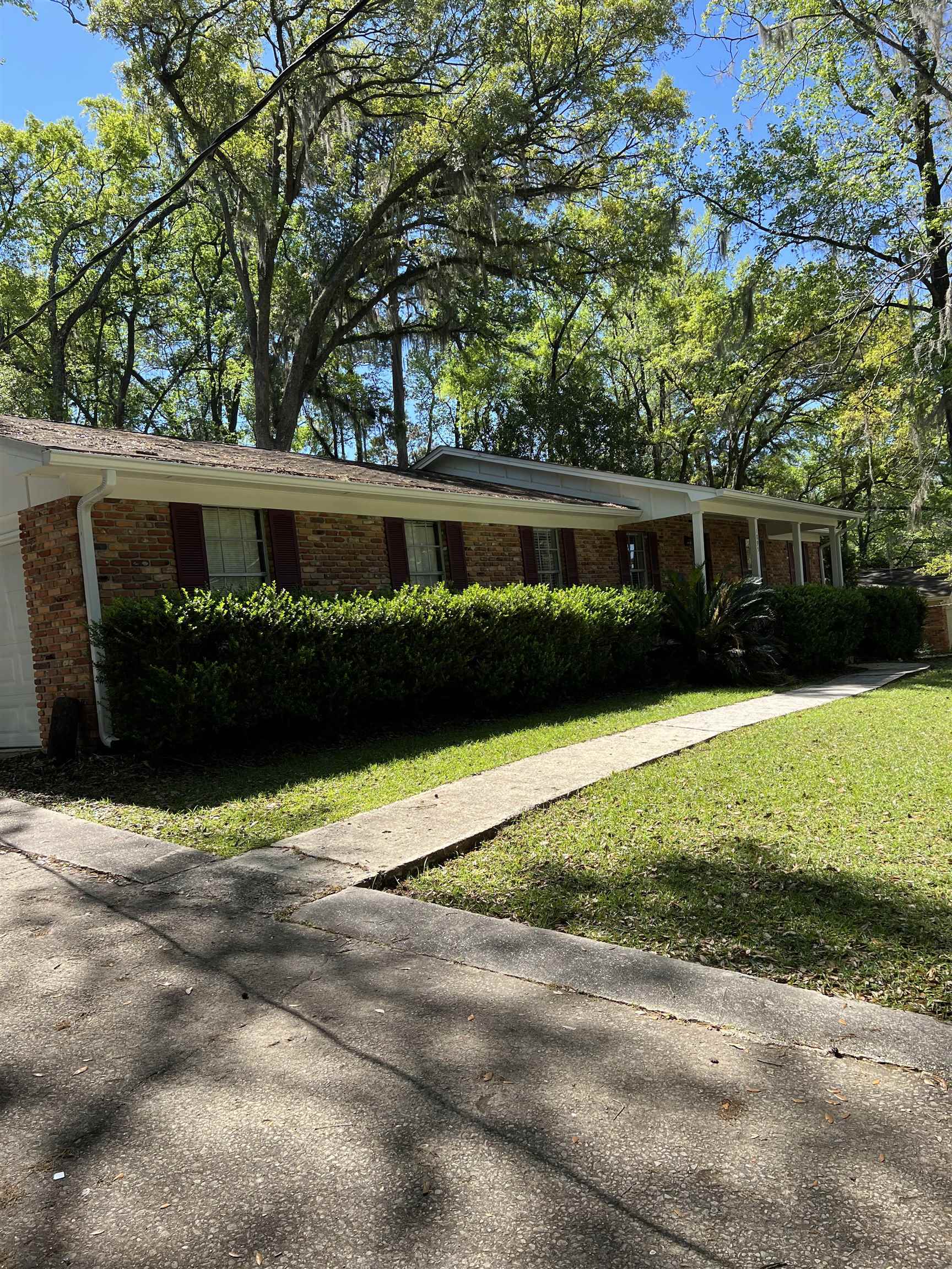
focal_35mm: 26
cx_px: 476
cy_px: 634
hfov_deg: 53.1
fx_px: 953
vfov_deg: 67.3
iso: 50
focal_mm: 5.7
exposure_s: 1/1238
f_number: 1.5
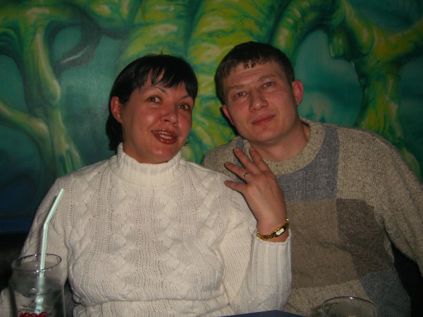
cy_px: 158
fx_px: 464
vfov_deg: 37.7
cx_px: 212
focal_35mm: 38
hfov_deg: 49.0
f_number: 2.8
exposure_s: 1/60
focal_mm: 7.9
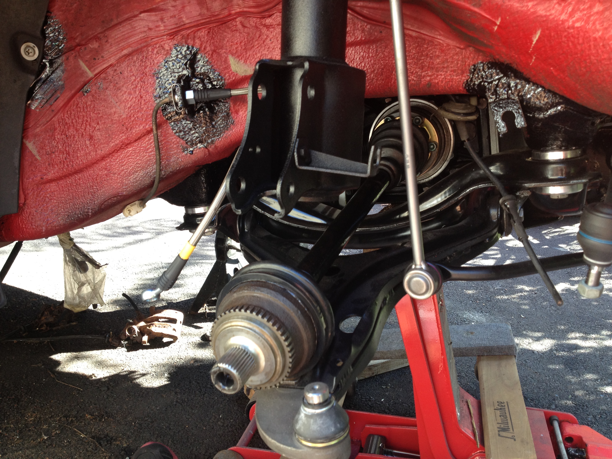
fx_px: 619
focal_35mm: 35
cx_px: 306
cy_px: 230
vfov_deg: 40.7
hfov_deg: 52.6
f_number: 2.4
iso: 80
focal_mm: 4.28
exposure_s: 1/60
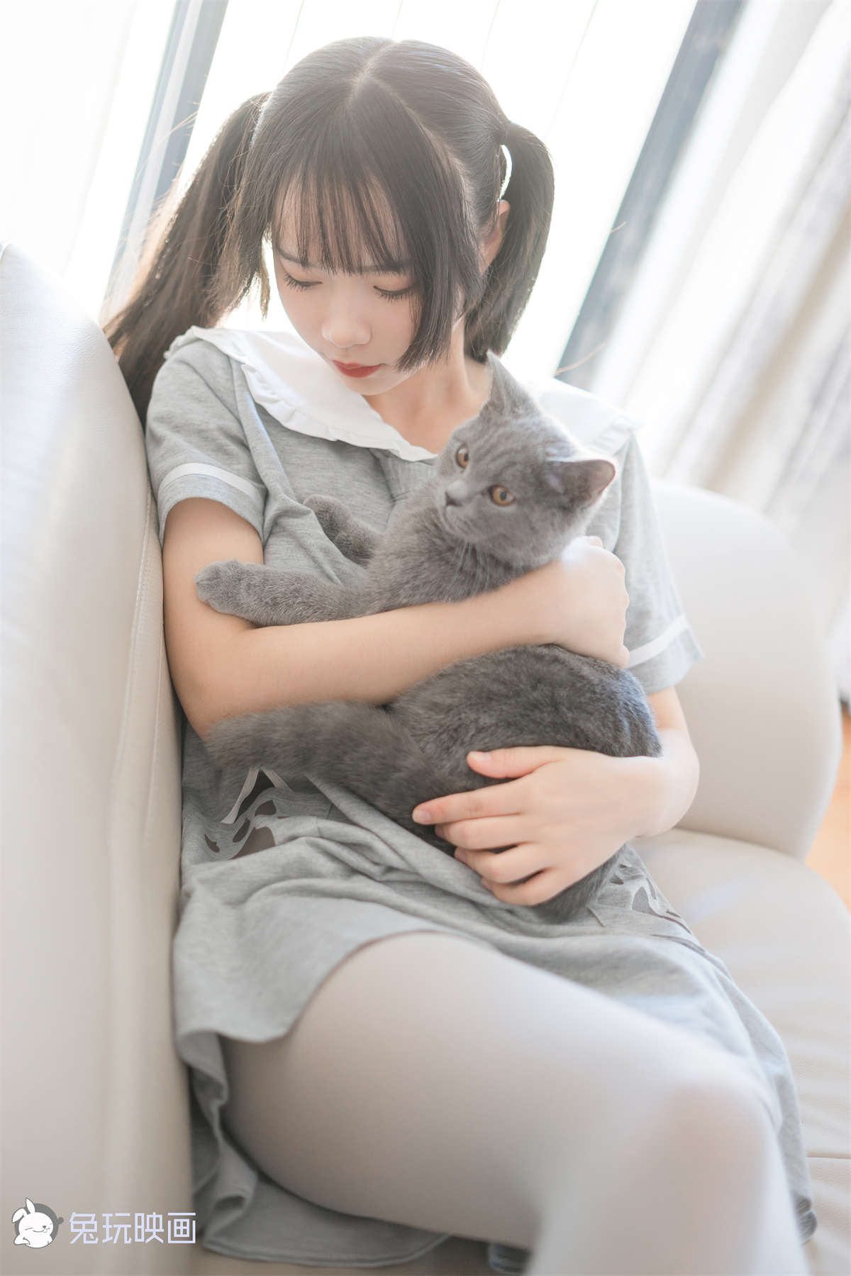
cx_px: 426
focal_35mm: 50
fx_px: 1773
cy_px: 638
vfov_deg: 39.6
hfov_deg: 27.0
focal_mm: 50
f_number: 2
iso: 320
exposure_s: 1/60
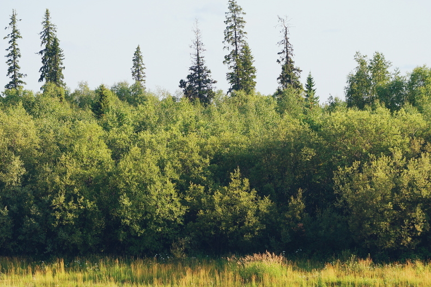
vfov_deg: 5.7
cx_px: 234
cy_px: 196
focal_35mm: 242
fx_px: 2892
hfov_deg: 8.5
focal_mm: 109
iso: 100
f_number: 6.3
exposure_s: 1/250
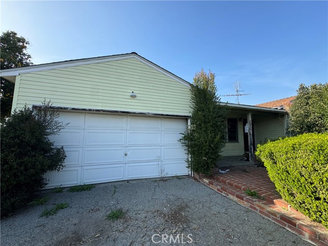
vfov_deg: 85.7
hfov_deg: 102.1
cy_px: 123
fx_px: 133
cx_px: 164
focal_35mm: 14
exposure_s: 1/779
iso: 50
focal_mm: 2.22
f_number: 2.2
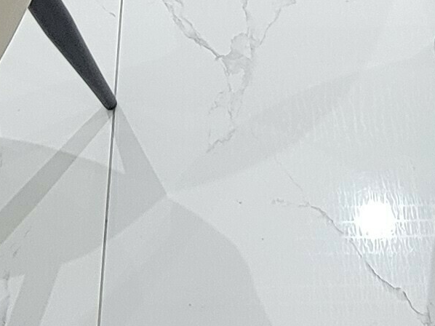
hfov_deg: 22.5
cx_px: 269
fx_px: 1093
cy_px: -275
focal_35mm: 87
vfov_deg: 14.7
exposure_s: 1/40
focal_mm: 2.2
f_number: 2.2
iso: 320
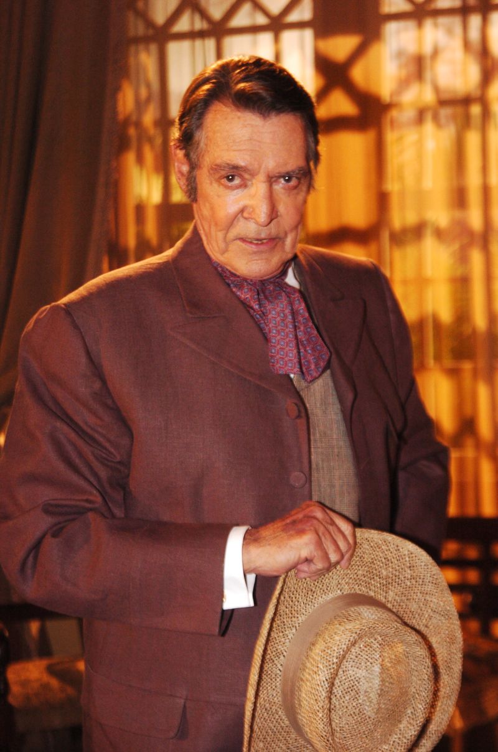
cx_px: 249
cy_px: 376
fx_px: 1751
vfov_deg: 24.2
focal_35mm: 84
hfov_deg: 16.2
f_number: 4
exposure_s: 1/60
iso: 800
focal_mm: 56
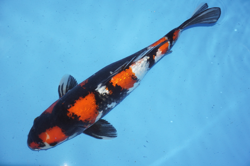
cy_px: 83
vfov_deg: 24.4
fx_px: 385
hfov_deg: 36.0
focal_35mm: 56
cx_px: 125
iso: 1250
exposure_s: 1/160
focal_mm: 37
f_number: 4.5
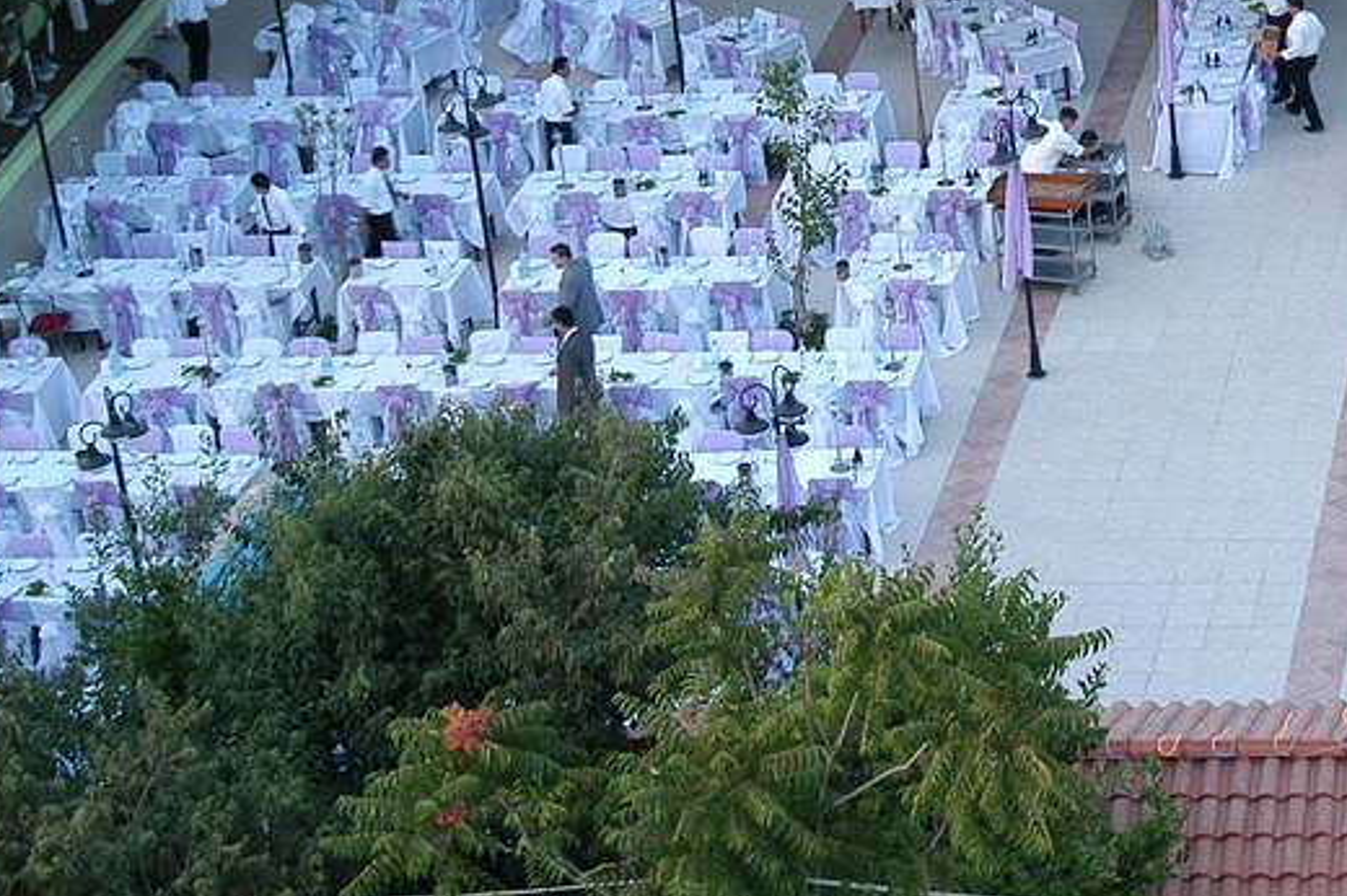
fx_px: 3739
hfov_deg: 19.8
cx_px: 1335
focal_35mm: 100
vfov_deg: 13.6
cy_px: 254
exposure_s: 1/20
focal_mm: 30
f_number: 4.5
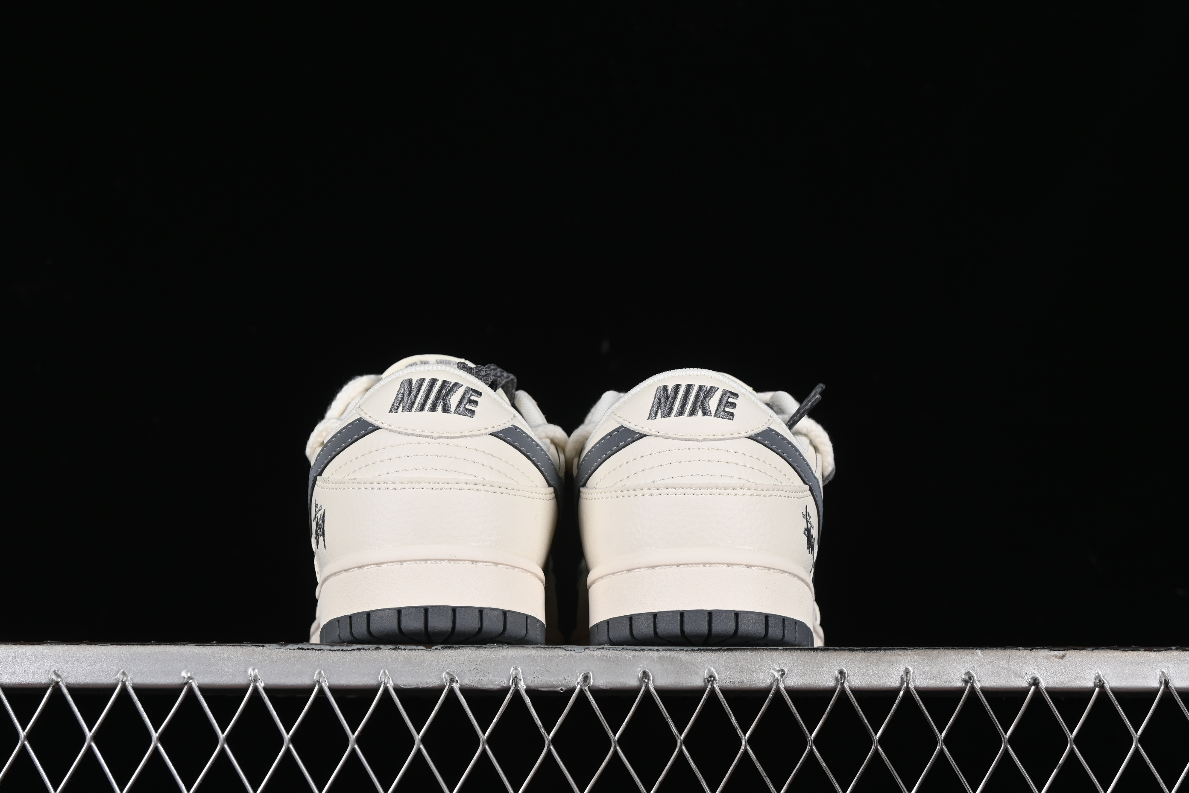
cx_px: 594
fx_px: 2477
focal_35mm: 75
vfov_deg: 18.2
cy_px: 396
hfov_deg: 27.0
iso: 160
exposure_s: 1/80
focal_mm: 50
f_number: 8
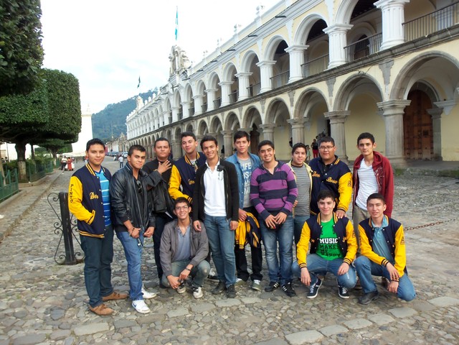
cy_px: 172
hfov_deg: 61.7
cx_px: 230
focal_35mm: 29
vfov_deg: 48.2
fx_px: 385
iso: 80
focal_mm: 5.2
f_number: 3.4
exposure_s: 1/80
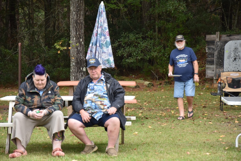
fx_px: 1054
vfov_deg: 8.7
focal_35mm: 158
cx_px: 120
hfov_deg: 13.0
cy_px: 80
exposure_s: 1/320
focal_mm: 105
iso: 400
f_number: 5.6
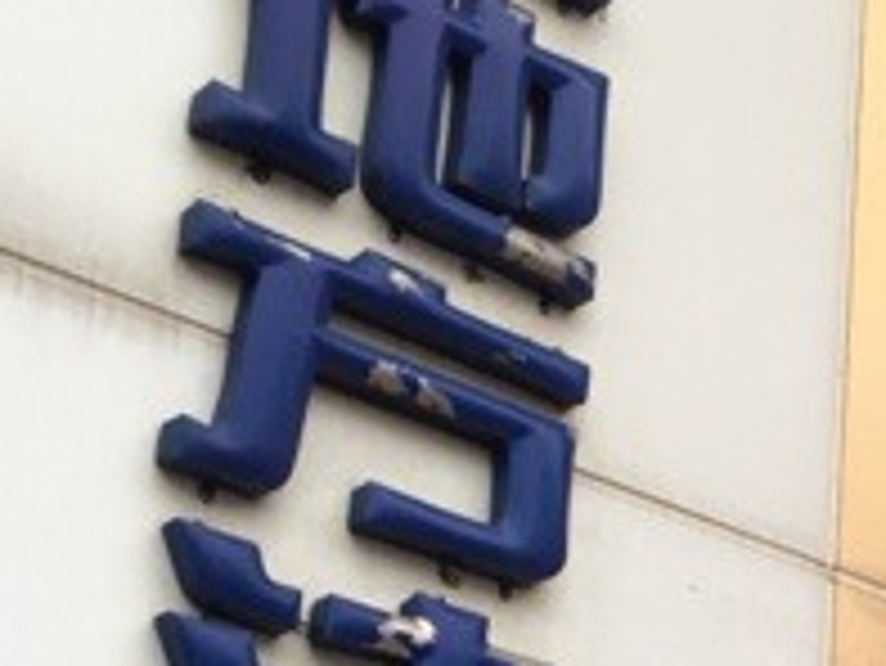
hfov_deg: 17.5
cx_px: 1111
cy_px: 1138
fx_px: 2715
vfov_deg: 12.9
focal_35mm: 106
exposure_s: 1/120
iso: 40
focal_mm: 4.15
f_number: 2.2
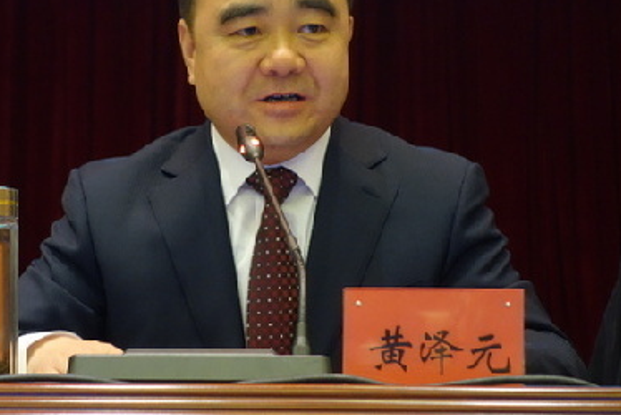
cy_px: 161
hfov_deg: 15.6
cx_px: 251
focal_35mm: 131
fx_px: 2261
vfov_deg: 10.5
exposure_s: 1/8
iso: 800
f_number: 4.9
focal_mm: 36.58
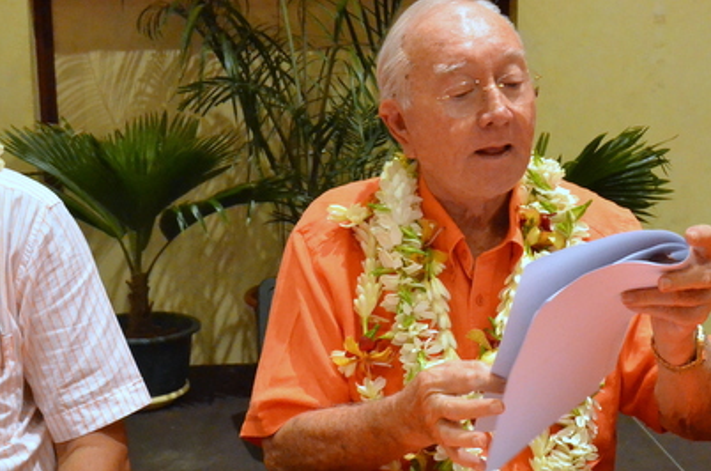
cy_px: 331
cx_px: 492
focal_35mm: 43
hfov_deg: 44.6
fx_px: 847
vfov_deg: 30.7
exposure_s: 1/160
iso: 6400
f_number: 6.3
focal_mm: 18
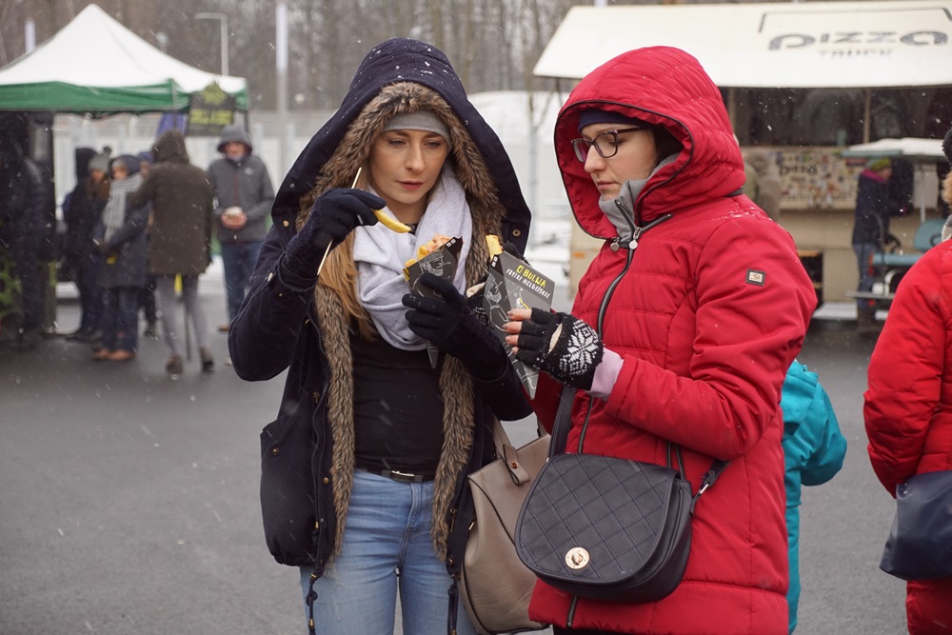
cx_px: 476
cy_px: 318
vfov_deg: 13.0
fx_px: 2777
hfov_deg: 19.5
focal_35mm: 105
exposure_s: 1/160
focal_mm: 70
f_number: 5
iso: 400
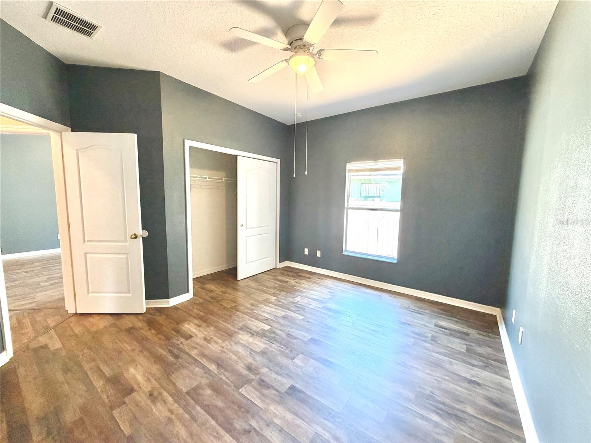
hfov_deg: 102.1
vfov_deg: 85.7
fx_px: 239
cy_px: 222
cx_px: 296
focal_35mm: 14
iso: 400
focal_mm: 2.22
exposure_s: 1/60
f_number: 2.2
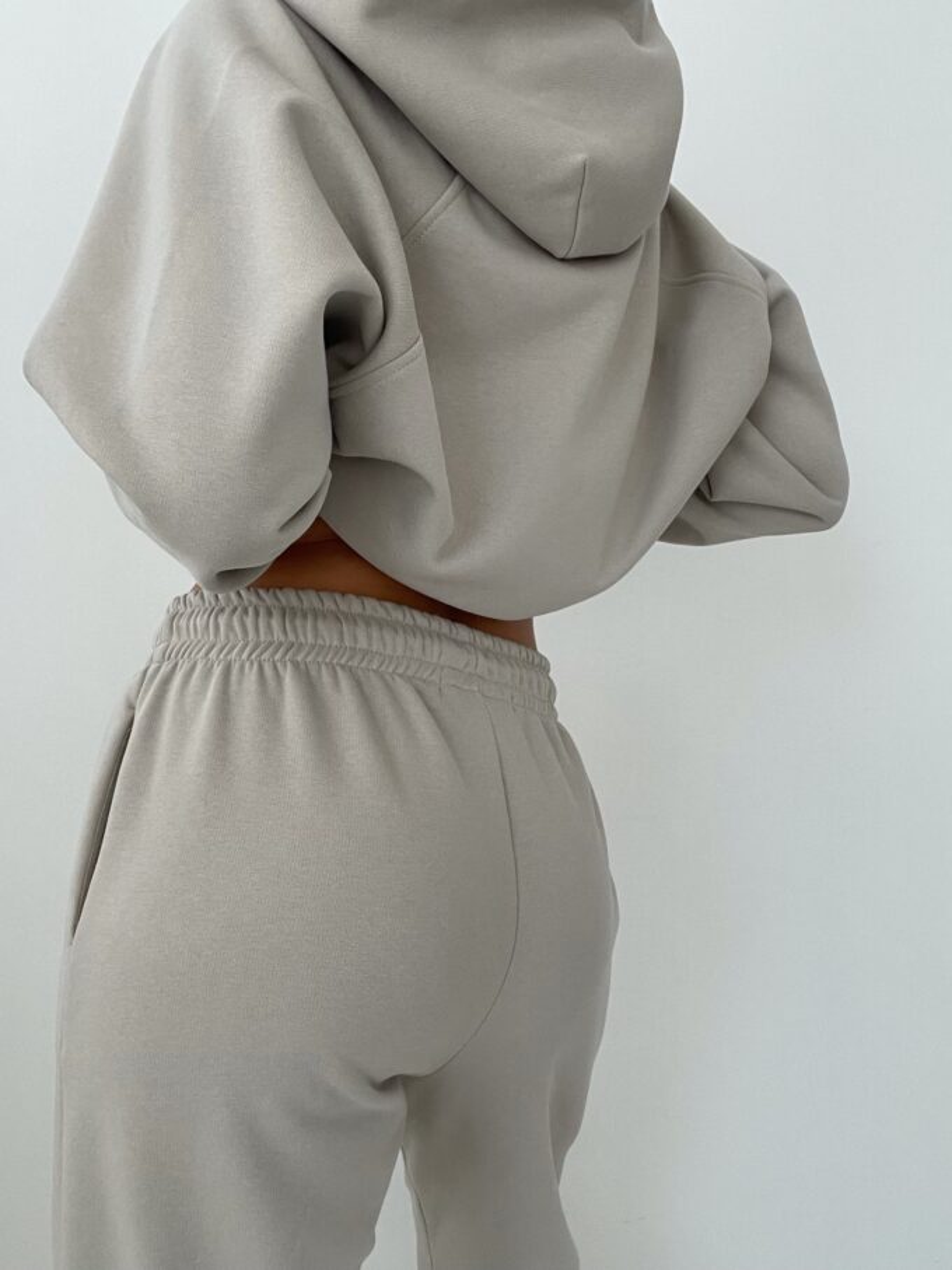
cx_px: 476
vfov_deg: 60.0
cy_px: 635
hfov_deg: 46.8
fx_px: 1100
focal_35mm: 30
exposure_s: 1/60
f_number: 2.2
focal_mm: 2.71
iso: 100
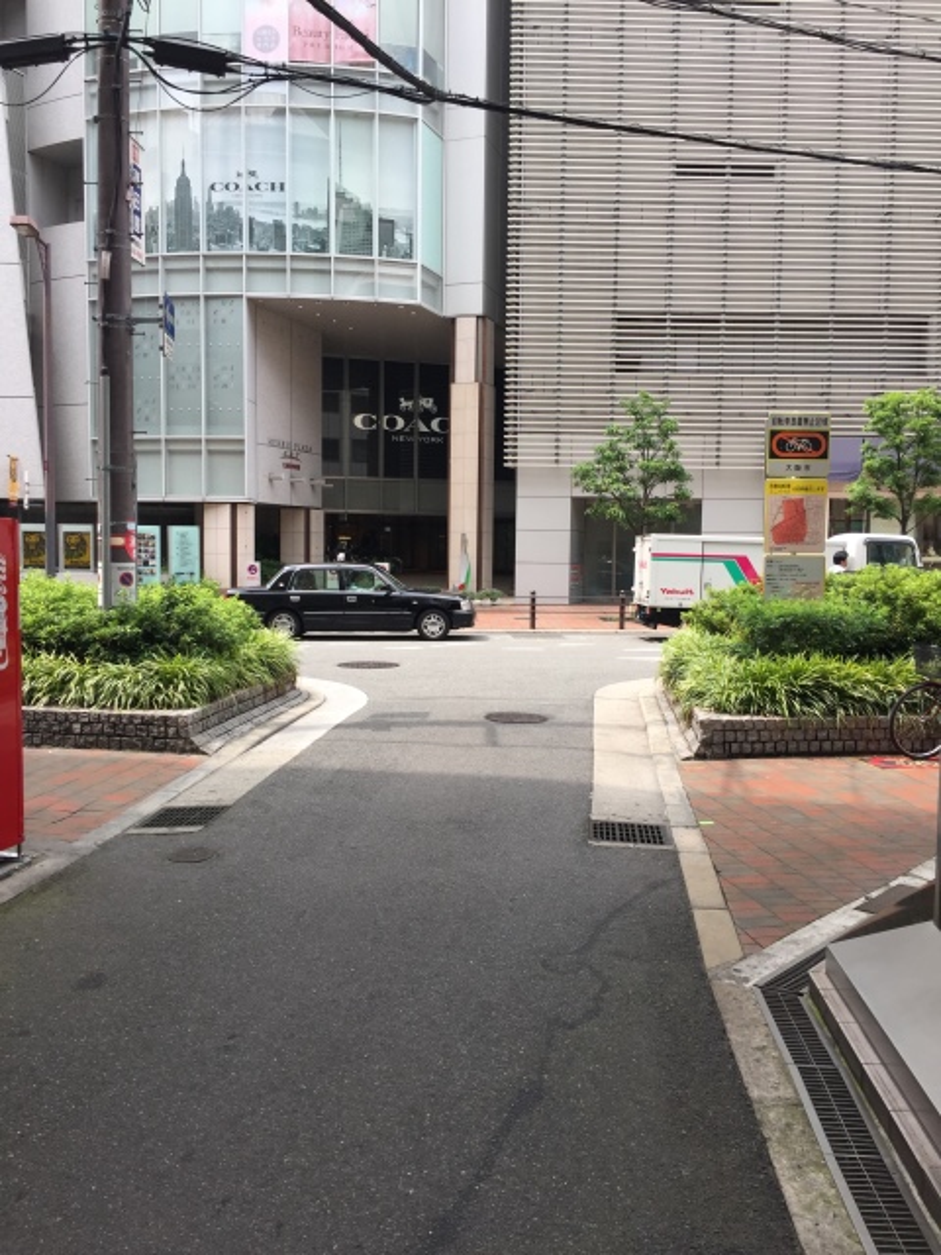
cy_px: 628
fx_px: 1051
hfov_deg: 48.2
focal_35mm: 29
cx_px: 470
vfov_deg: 61.7
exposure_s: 1/377
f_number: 2.2
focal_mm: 4.15
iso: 32
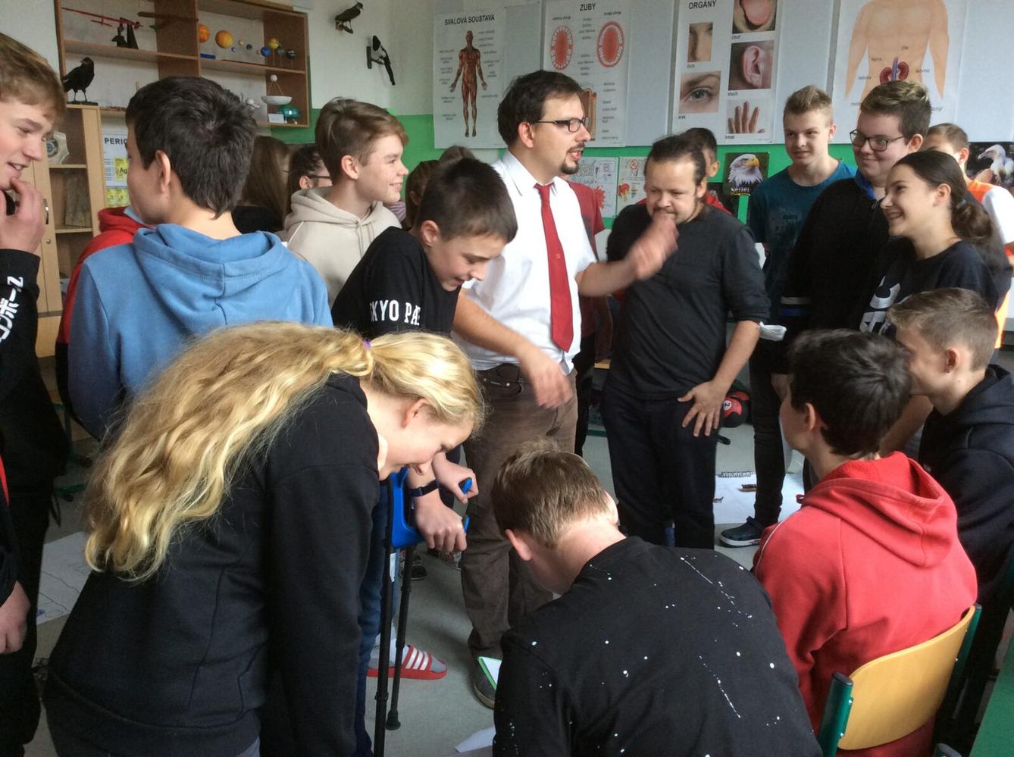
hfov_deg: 56.9
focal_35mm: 32
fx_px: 936
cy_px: 378
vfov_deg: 44.0
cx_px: 507
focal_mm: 3.3
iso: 80
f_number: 2.4
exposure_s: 1/25
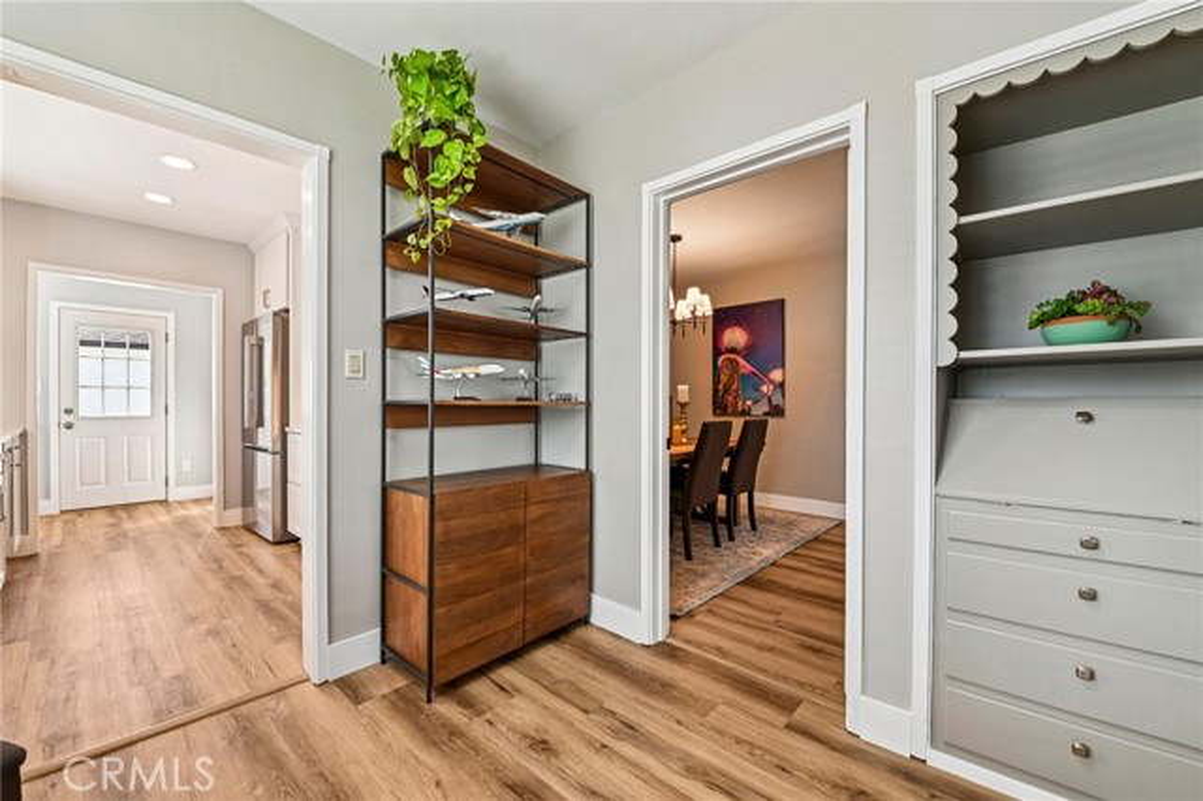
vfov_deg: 81.1
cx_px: 602
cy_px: 400
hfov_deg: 104.3
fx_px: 468
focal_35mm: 14
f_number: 8
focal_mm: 14
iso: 250
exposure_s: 1/10
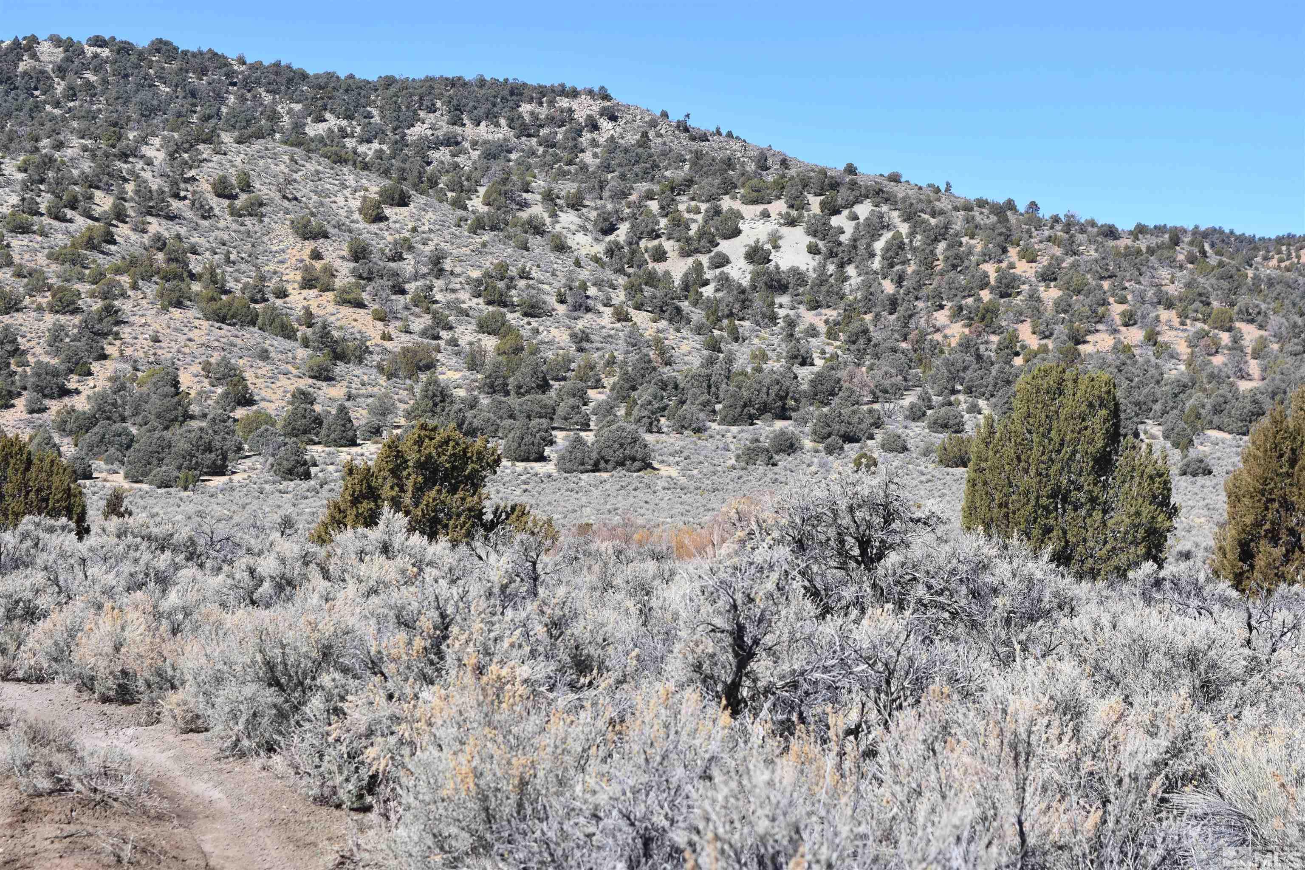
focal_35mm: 82
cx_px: 652
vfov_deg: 16.6
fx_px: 2990
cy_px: 435
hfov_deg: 24.6
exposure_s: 1/500
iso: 180
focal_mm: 55
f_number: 8
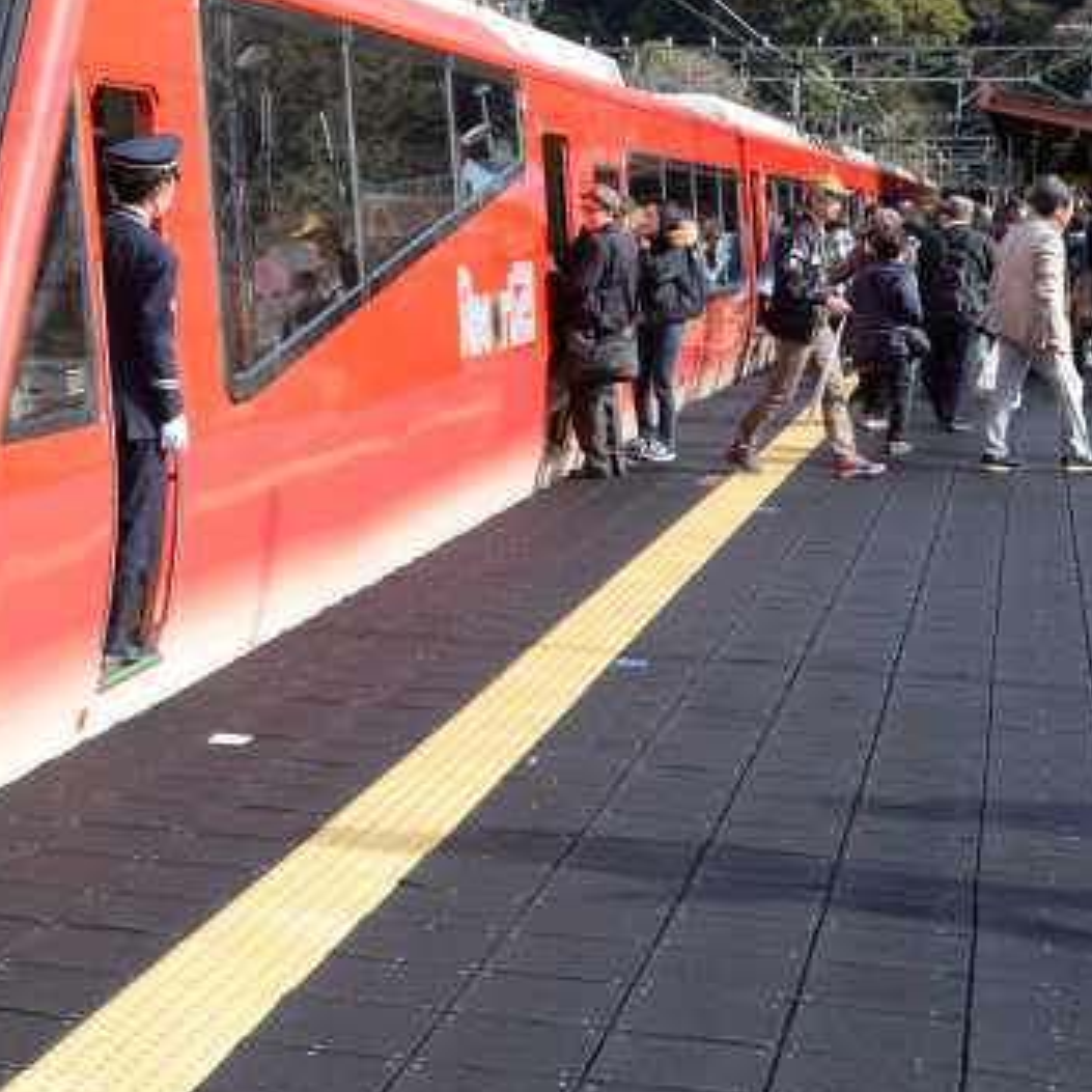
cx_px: -3
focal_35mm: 70
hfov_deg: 23.6
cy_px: 353
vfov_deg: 24.5
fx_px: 2498
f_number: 11
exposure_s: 1/500
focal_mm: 38
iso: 800
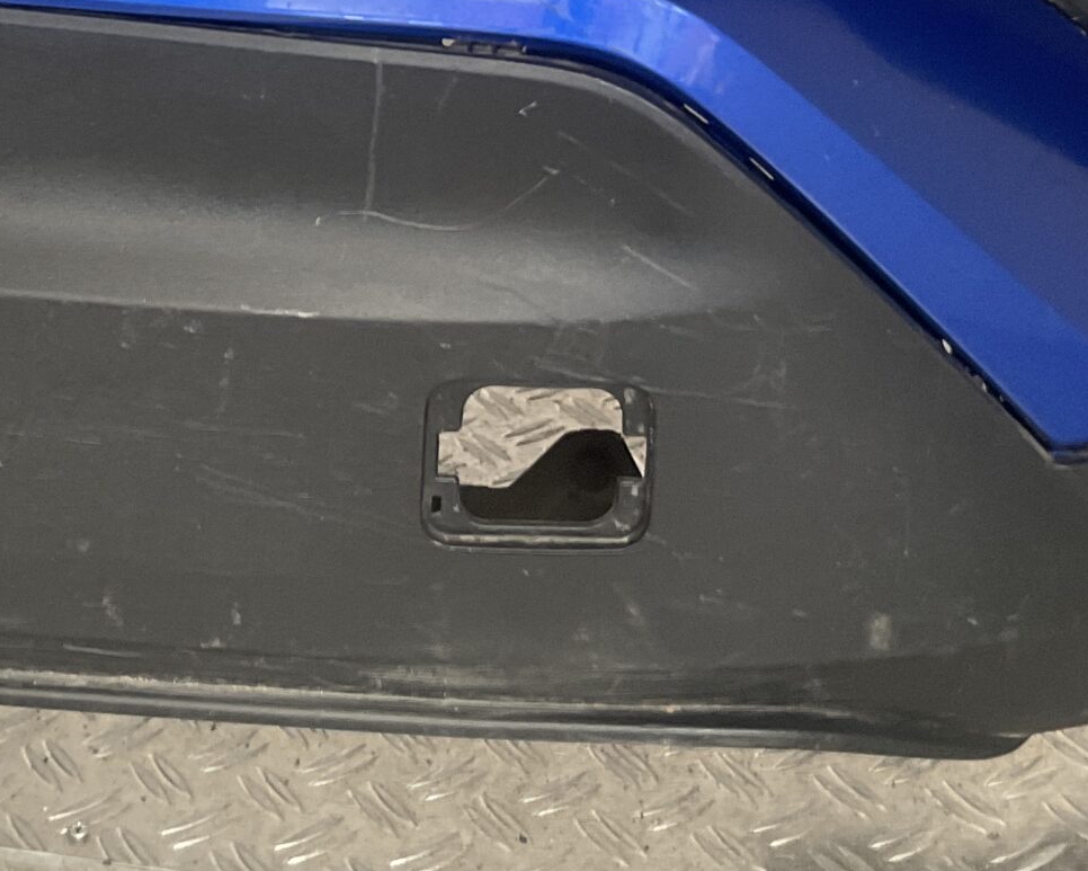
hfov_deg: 25.3
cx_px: 407
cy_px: -153
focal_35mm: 75
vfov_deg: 19.3
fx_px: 2415
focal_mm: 3
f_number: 1.8
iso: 50
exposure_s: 1/50
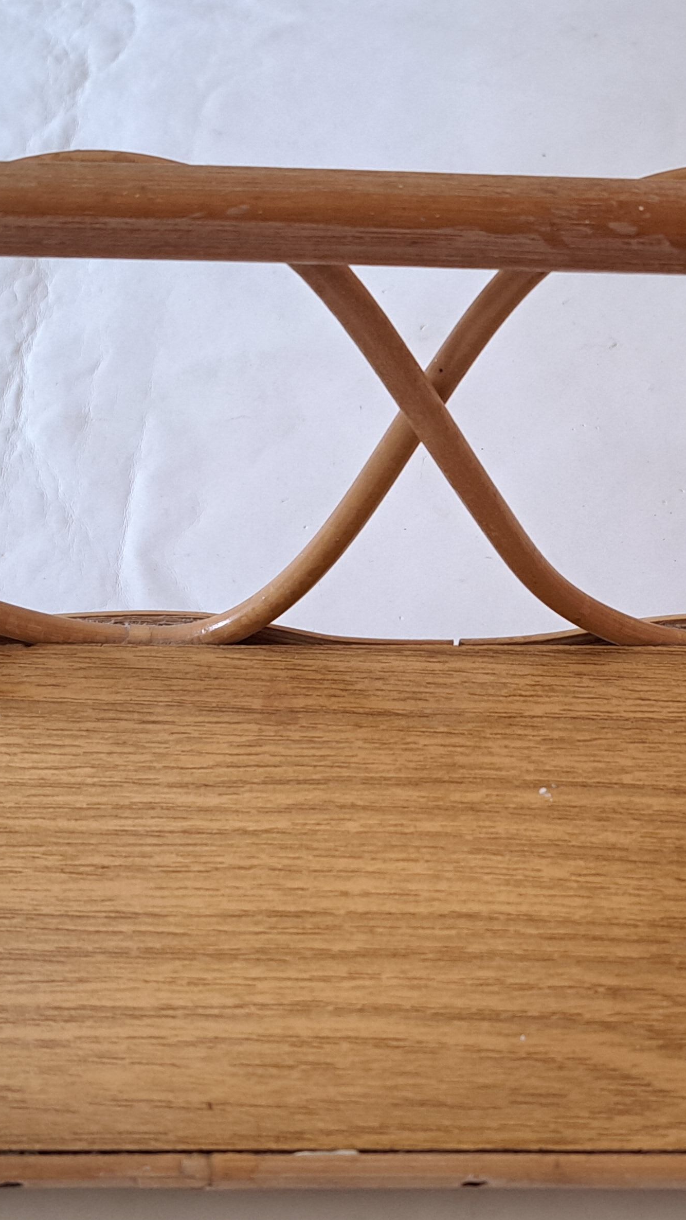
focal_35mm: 51
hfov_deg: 23.4
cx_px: 442
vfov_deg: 40.6
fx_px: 1649
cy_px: 627
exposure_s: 1/50
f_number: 1.8
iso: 200
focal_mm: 5.23
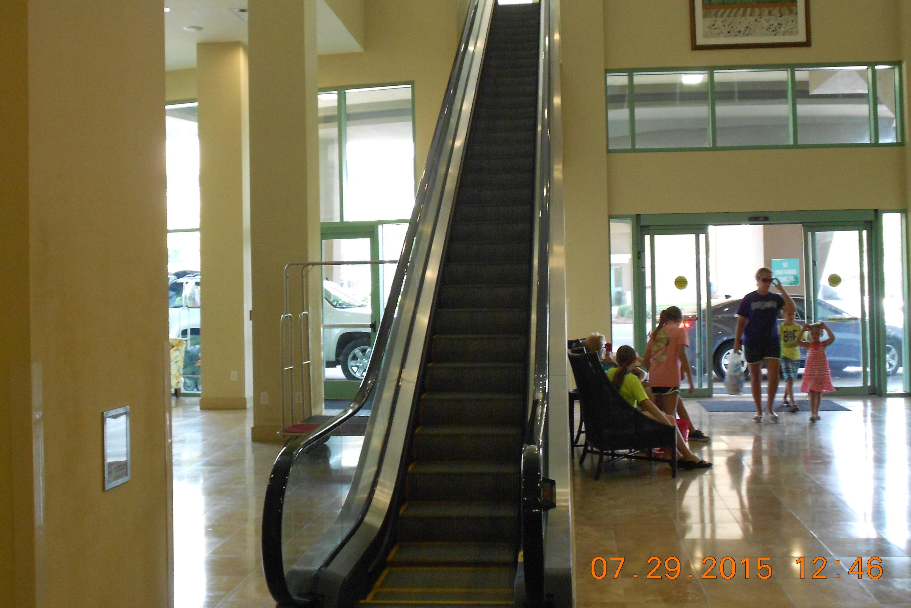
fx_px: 987
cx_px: 460
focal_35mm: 39
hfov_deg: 49.6
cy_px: 291
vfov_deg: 34.2
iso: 320
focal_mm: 6.7
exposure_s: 1/30
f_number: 3.9
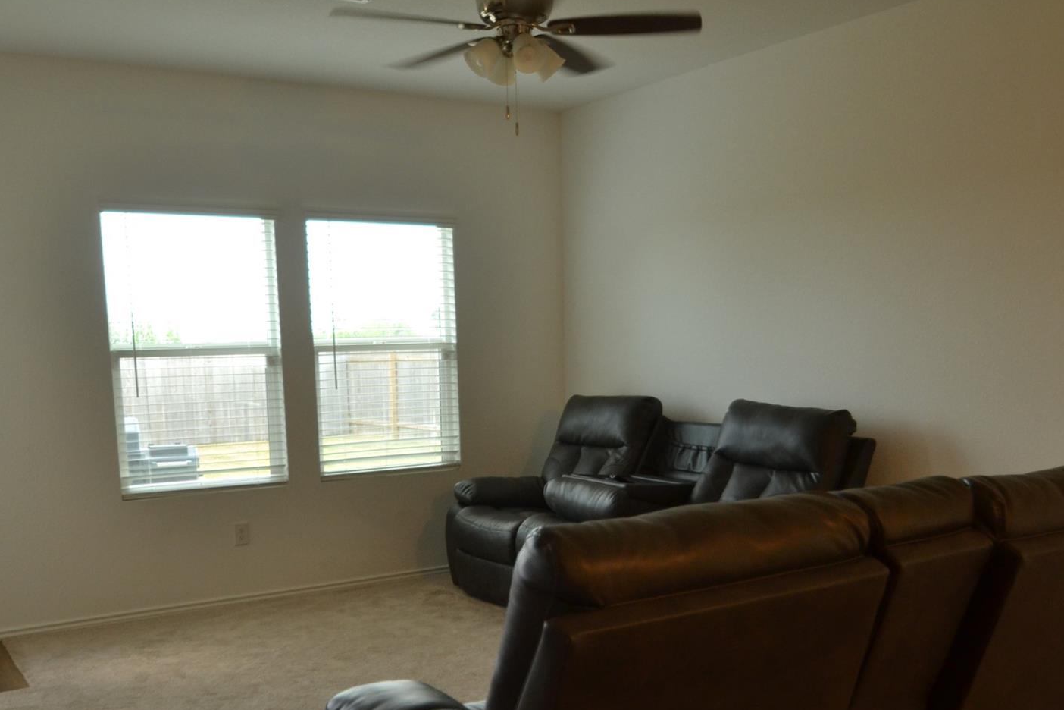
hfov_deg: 54.4
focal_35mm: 35
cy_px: 509
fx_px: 1034
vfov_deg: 37.2
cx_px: 568
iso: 400
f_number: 4
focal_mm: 16
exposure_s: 1/60
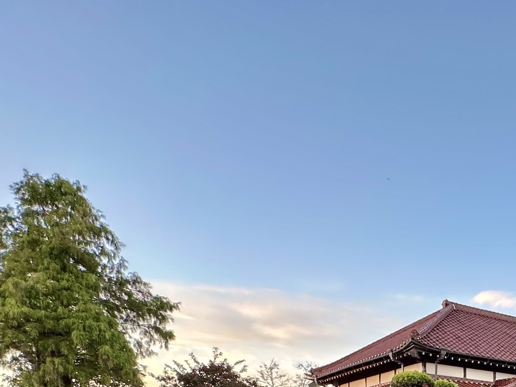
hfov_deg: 44.3
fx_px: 537
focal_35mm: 36
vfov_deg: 31.4
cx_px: 507
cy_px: 494
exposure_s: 1/99
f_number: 2.2
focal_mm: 2.22
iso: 100
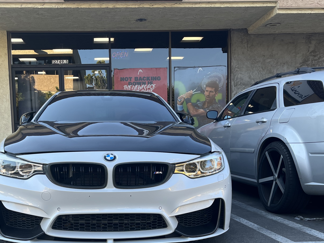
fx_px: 402
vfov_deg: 33.0
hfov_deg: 43.6
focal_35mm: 43
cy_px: 181
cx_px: 125
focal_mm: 5.1
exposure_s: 1/315
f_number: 1.6
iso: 50
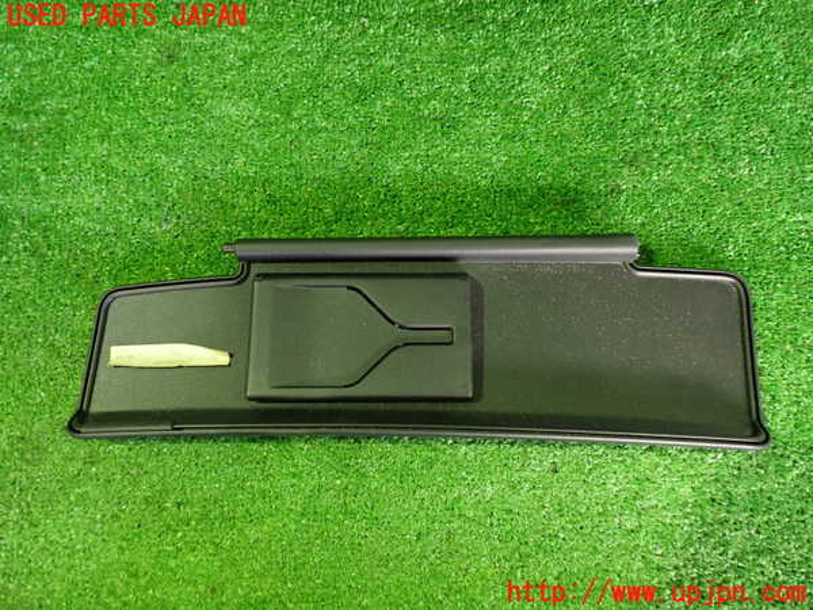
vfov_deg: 46.8
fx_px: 705
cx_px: 406
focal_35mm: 30
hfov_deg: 60.0
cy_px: 305
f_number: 2.3
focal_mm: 5.4
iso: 800
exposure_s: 1/25
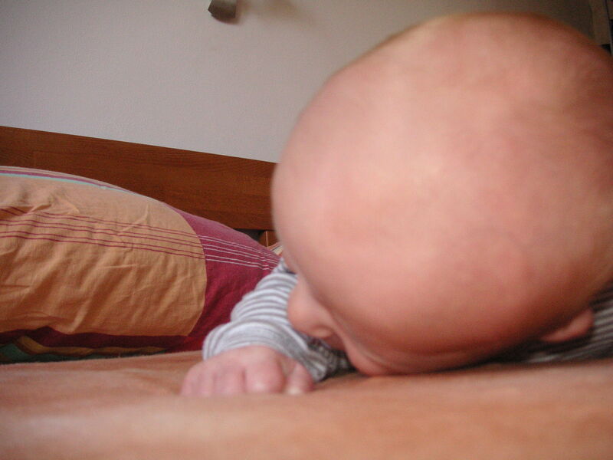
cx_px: 306
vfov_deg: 38.7
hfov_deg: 50.1
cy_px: 230
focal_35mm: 37
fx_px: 655
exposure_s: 1/45
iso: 160
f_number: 2.8
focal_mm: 6.1
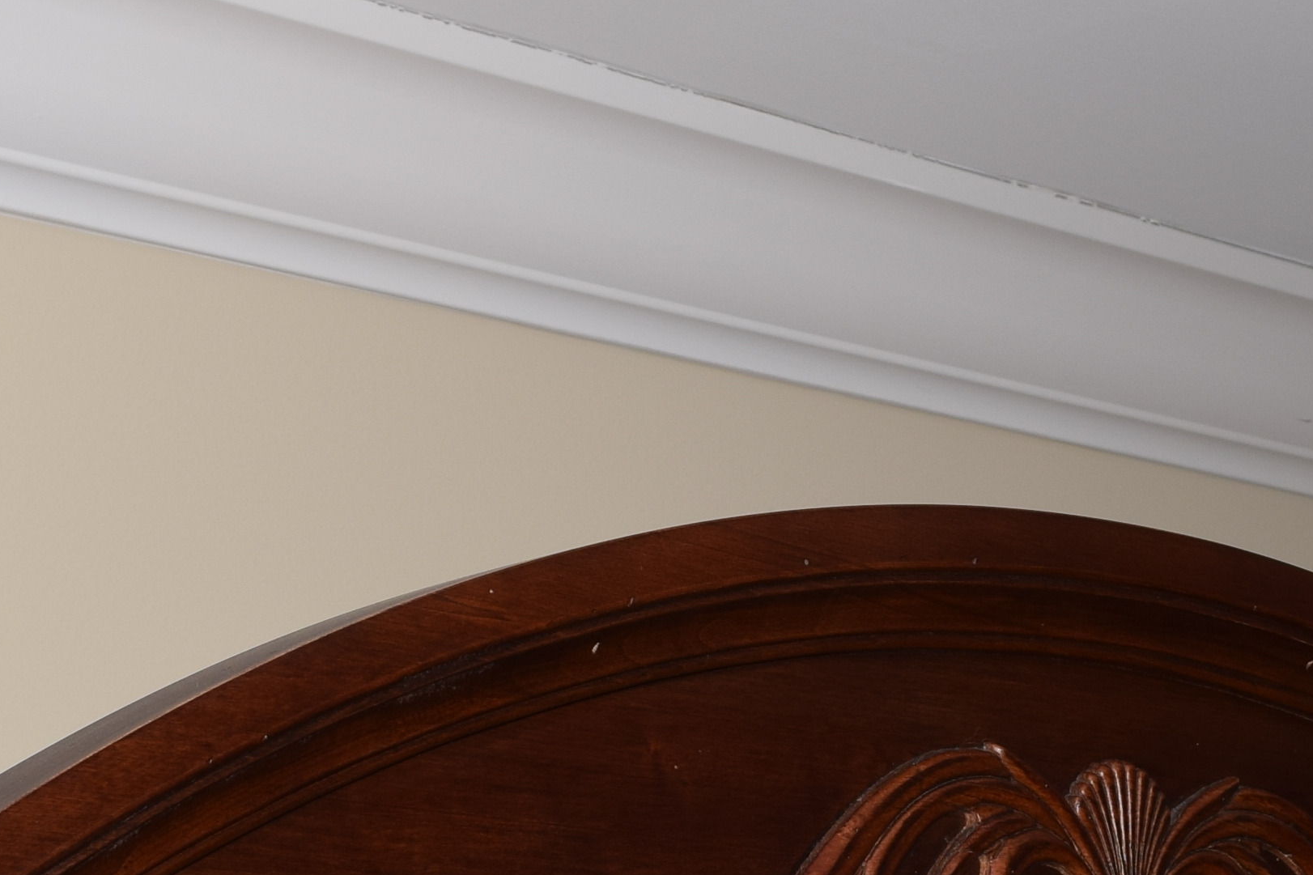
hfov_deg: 18.3
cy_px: 834
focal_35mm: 111
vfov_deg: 12.2
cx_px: 966
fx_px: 4048
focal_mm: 20
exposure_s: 1/60
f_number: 8
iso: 100
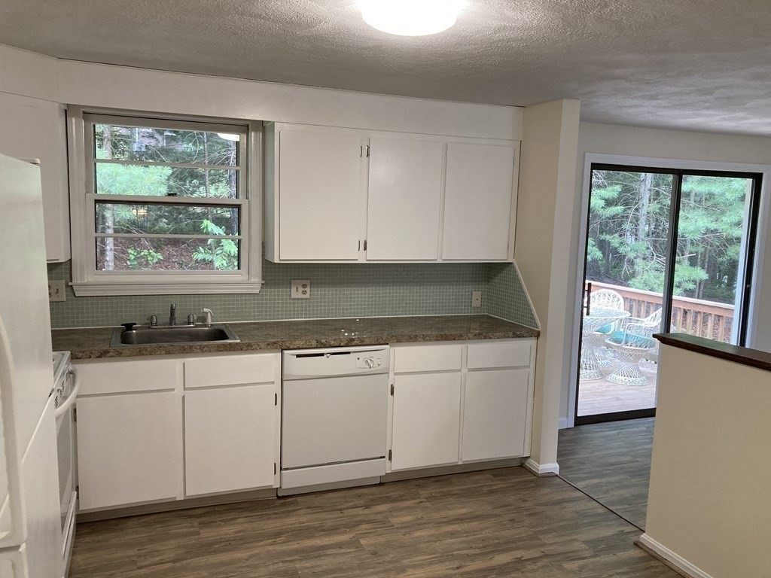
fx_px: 624
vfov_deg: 49.7
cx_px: 386
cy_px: 289
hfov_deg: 63.4
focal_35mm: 28
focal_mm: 3.99
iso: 100
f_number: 1.8
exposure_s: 1/60
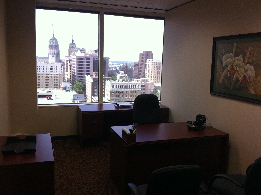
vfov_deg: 40.6
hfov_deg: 52.7
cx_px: 130
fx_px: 264
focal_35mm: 35
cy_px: 98
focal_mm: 3.85
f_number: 2.8
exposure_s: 1/60
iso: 100
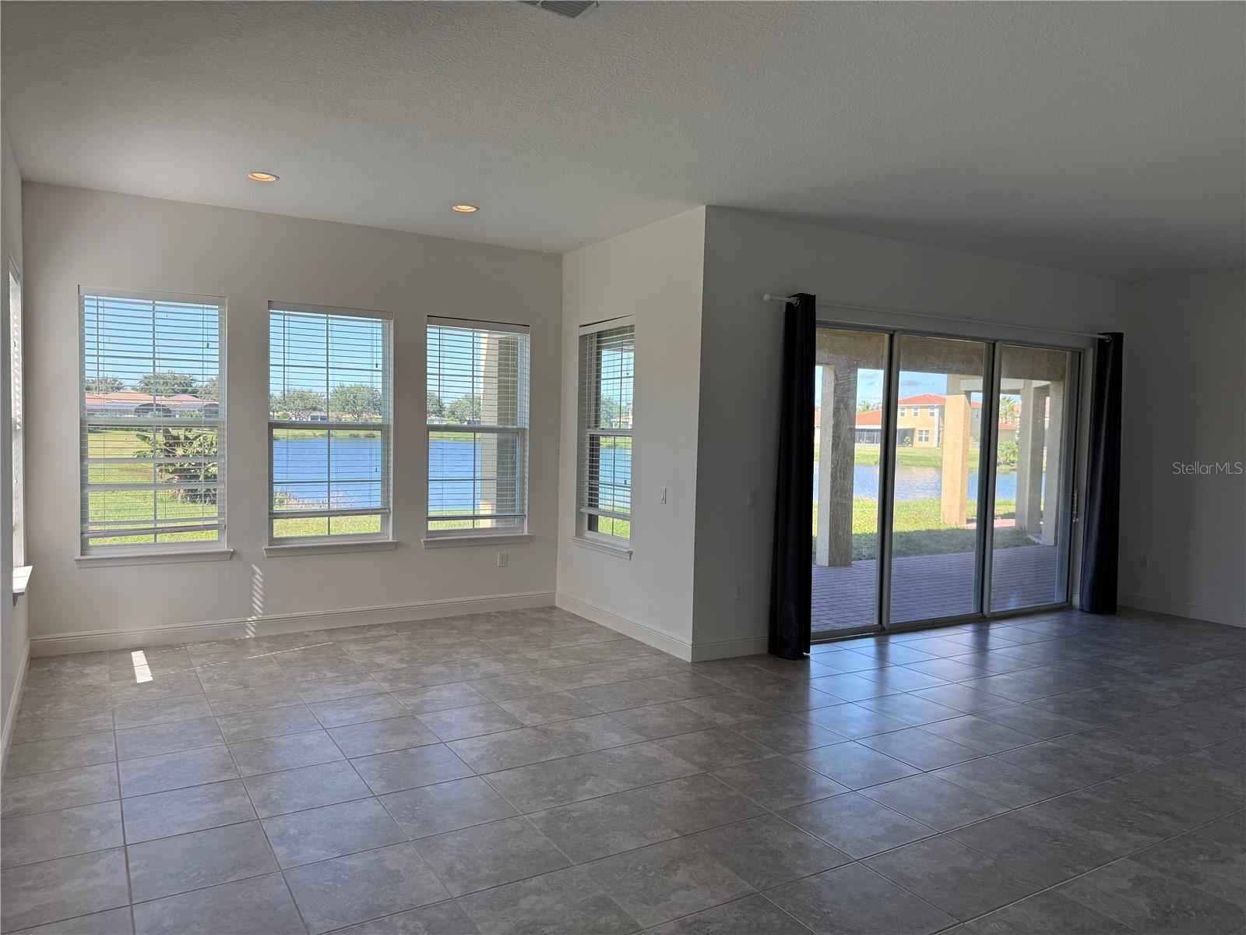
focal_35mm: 24
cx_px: 623
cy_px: 468
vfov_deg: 56.8
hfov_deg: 71.6
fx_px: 864
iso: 100
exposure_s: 1/528
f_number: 1.78
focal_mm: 6.76
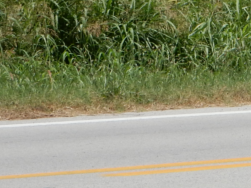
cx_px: 484
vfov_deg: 3.7
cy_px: -131
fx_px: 2915
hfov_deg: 4.9
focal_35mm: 402
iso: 125
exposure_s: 1/800
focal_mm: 17.6
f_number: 5.3
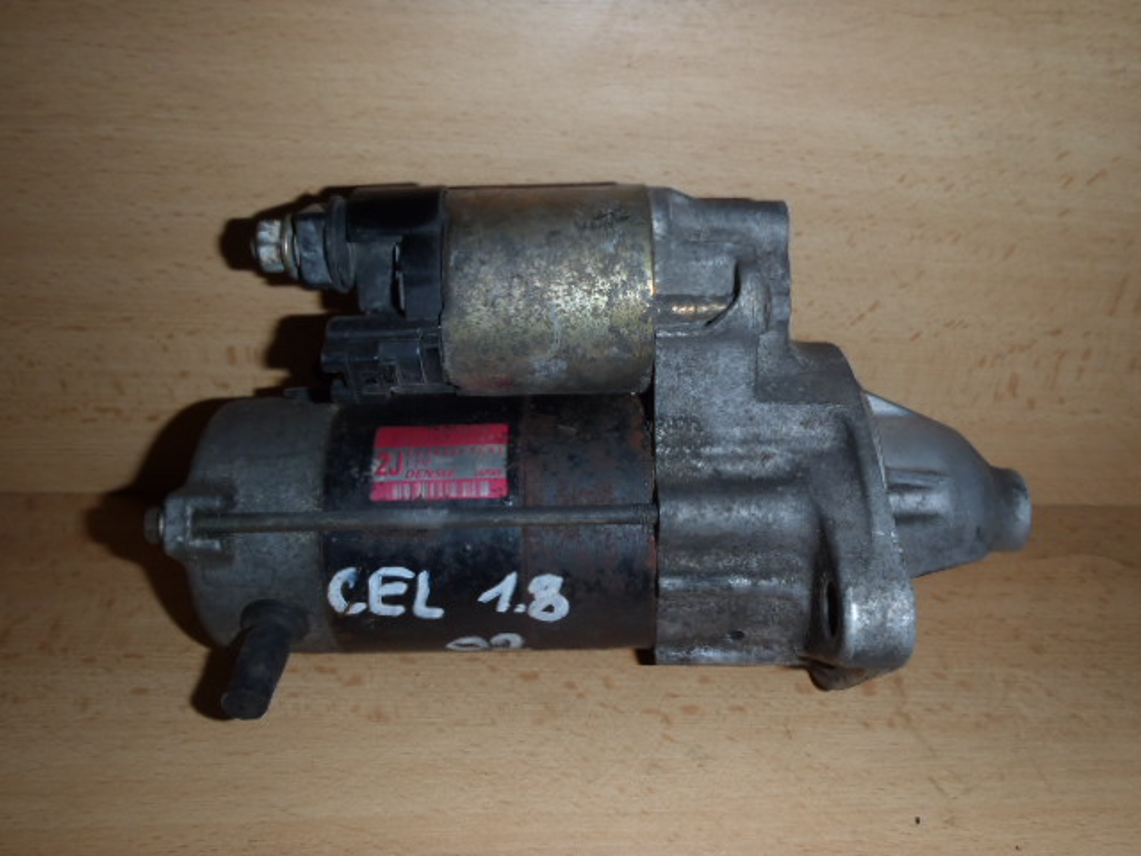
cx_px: 570
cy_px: 428
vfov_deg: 49.7
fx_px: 923
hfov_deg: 63.4
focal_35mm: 28
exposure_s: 1/30
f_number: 3.9
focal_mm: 5
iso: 100
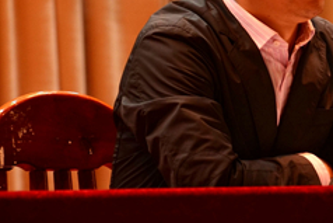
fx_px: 4896
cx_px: 288
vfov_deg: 2.6
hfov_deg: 3.9
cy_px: 95
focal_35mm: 529
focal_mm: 140
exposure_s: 1/5
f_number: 5.6
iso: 320
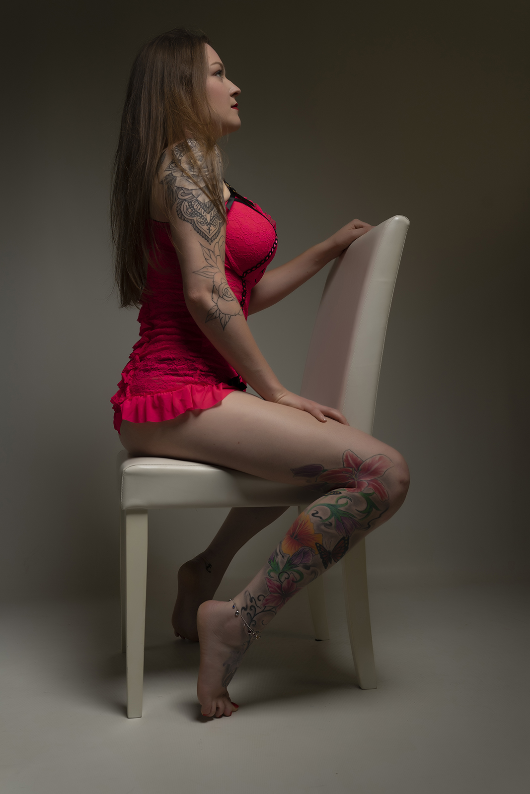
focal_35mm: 35
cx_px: 265
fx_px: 773
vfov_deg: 54.4
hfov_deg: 37.9
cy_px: 397
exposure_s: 1/200
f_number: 5.6
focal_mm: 35
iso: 50
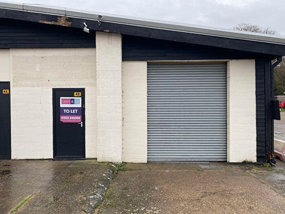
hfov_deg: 67.3
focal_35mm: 26
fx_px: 214
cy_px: 107
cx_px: 142
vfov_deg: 53.1
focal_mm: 4.25
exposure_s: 1/238
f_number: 1.8
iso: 32
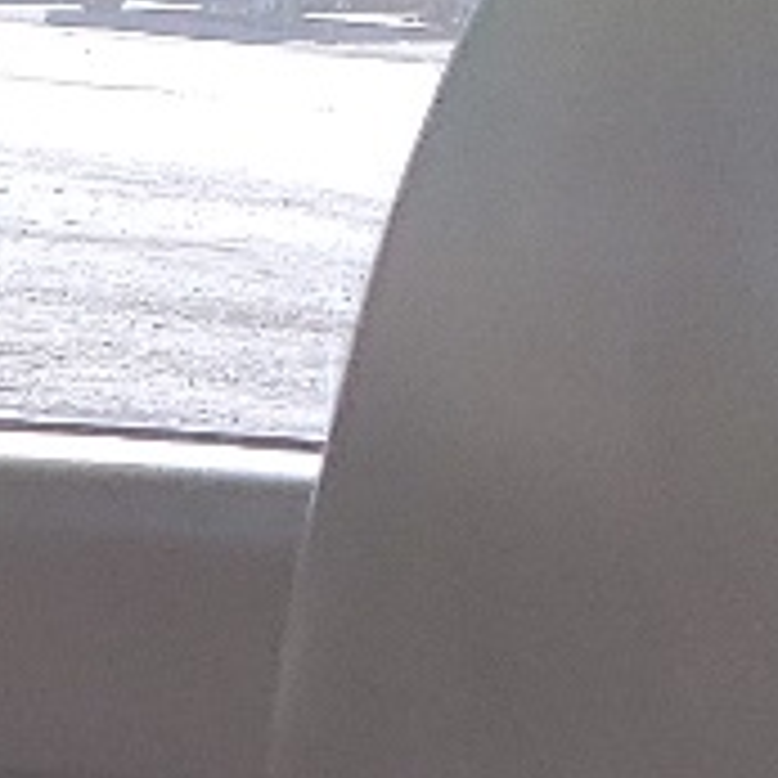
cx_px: -994
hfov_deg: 7.7
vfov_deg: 7.8
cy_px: 1731
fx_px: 5391
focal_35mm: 212
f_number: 1.5
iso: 50
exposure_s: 1/385
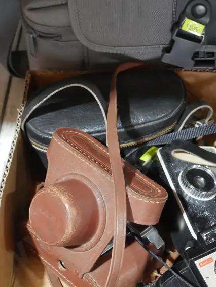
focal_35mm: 83
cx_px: 178
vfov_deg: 23.6
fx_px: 691
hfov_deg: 17.6
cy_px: 136
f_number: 5.1
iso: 2500
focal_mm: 23
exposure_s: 1/60
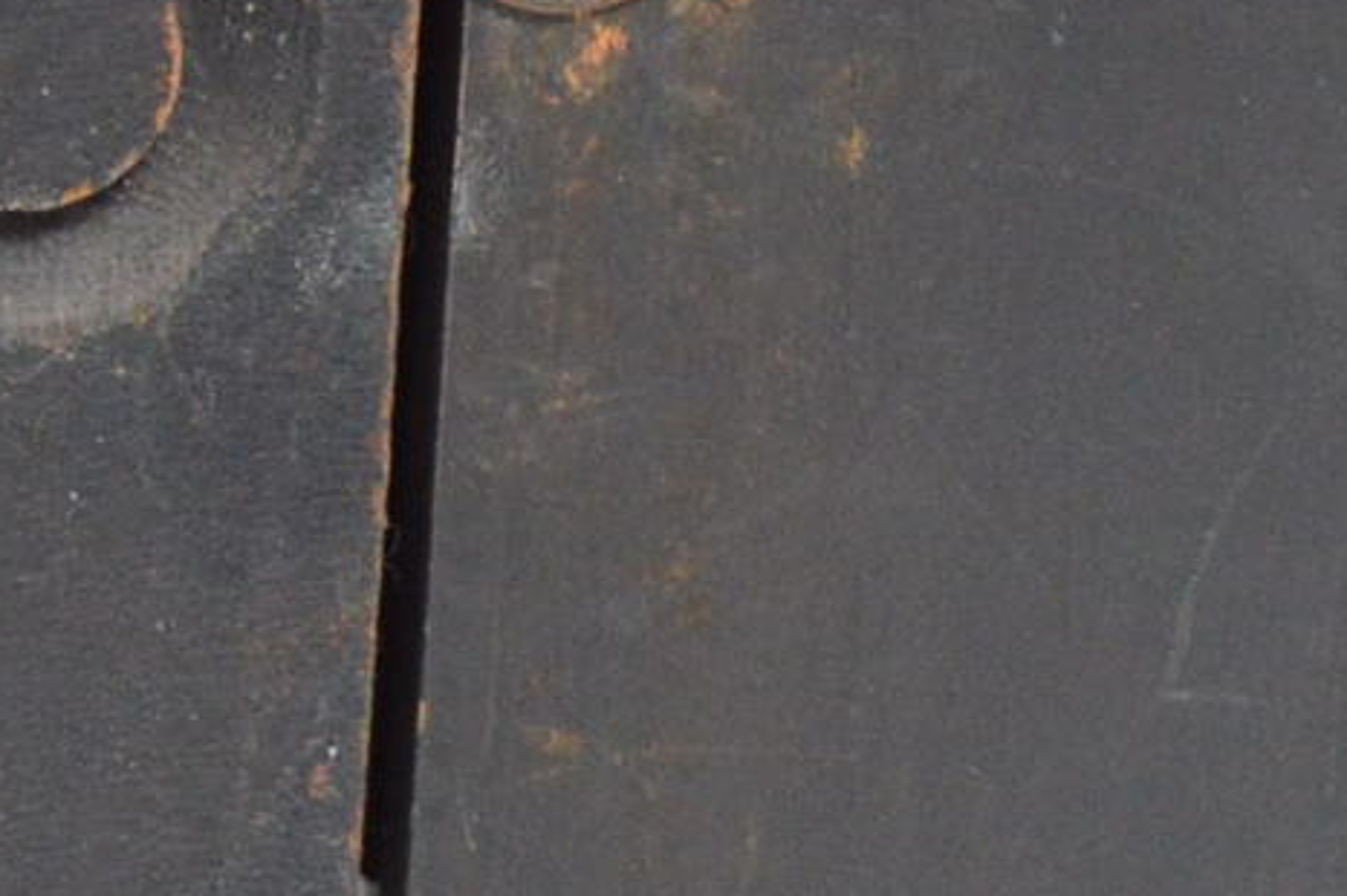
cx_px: -1324
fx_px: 10132
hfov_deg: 7.3
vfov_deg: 5.0
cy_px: -228
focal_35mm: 271
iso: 800
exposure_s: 1/80
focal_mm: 28
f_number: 8
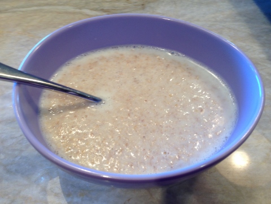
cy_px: 102
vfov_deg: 42.9
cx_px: 136
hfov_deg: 55.4
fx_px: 258
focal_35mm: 33
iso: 50
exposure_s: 1/20
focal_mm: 4.12
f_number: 2.4
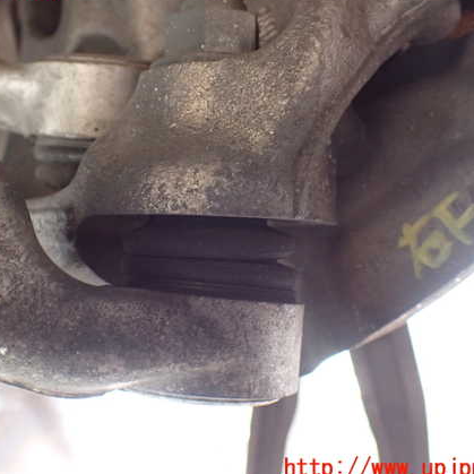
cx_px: 200
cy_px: 229
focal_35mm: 38
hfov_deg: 43.7
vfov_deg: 43.9
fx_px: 589
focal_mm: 5.4
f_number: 2.3
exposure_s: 1/125
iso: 640
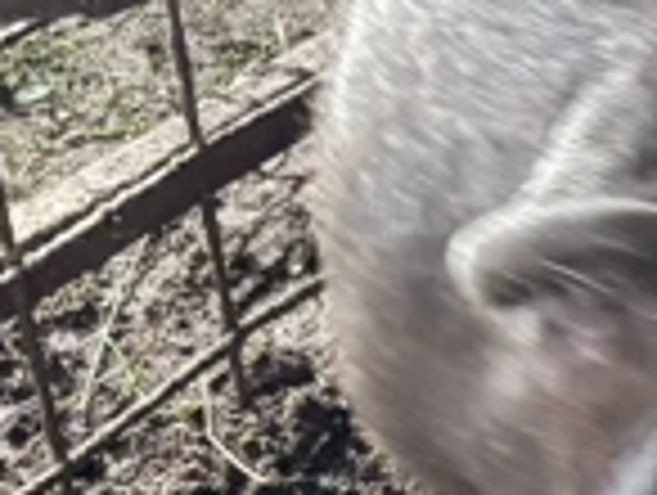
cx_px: 1606
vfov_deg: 8.4
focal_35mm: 178
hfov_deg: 9.7
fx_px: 3384
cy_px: 274
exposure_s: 1/60
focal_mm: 5.96
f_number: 1.6
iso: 125
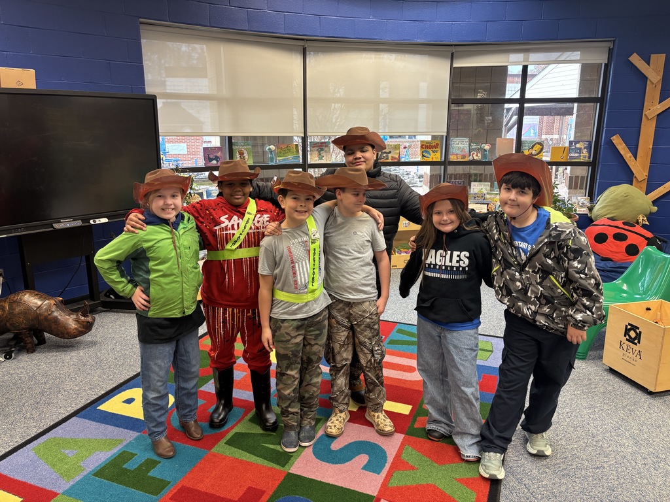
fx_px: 503
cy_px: 251
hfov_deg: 67.3
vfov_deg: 53.1
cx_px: 335
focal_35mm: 26
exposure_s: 1/60
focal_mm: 5.96
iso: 125
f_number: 1.6
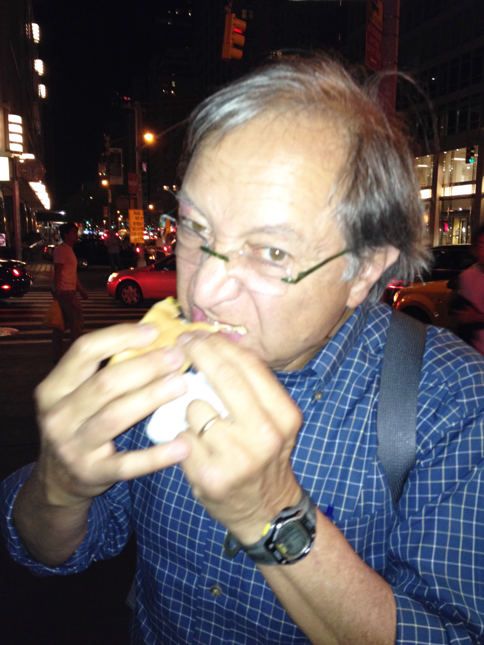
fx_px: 652
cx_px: 242
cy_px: 322
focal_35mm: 35
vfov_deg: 52.6
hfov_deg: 40.7
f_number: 2.4
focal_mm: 4.28
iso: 160
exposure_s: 1/16
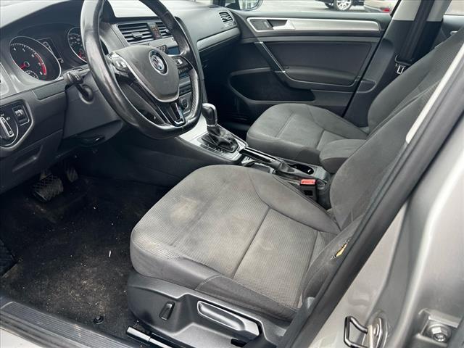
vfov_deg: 53.1
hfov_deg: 67.3
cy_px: 174
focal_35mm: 26
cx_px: 232
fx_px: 349
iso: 64
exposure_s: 1/171
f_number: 1.5
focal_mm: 5.7
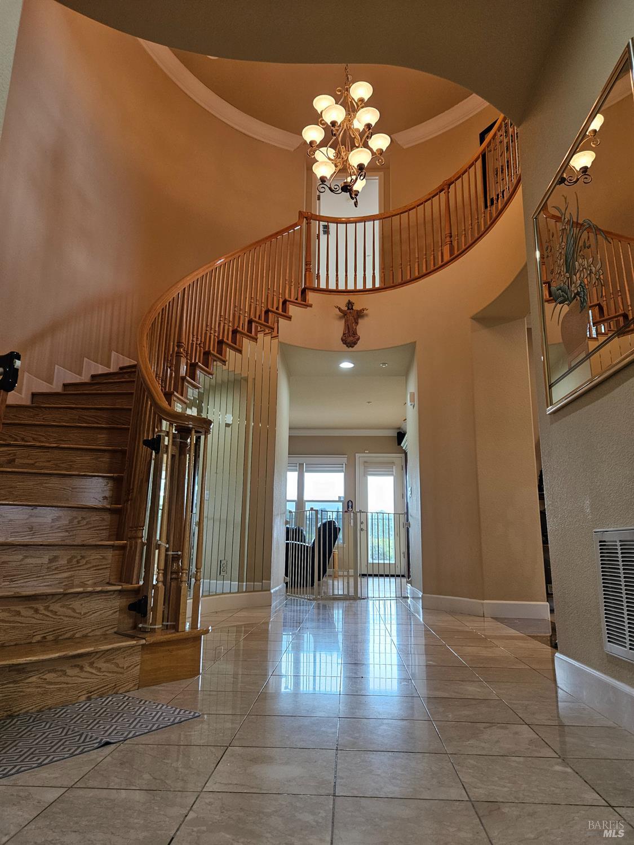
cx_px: 317
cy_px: 422
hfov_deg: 58.9
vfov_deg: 73.9
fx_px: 562
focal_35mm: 23
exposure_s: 1/120
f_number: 1.8
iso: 250
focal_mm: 5.4
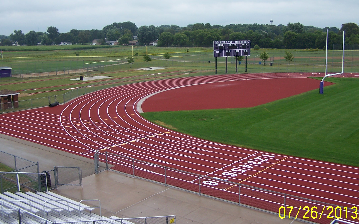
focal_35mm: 43
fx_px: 421
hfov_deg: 46.2
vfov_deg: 29.9
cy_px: 105
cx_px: 188
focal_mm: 6.3
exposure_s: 1/250
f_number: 2.8
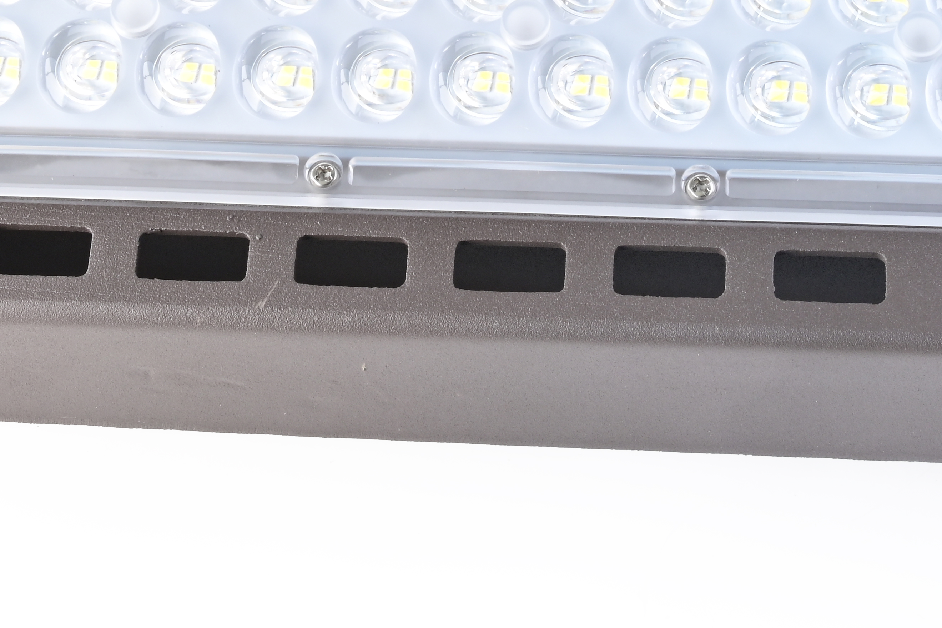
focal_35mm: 122
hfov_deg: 16.8
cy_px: -230
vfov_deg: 10.9
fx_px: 3192
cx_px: 598
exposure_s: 1/4
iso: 80
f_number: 20
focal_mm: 39
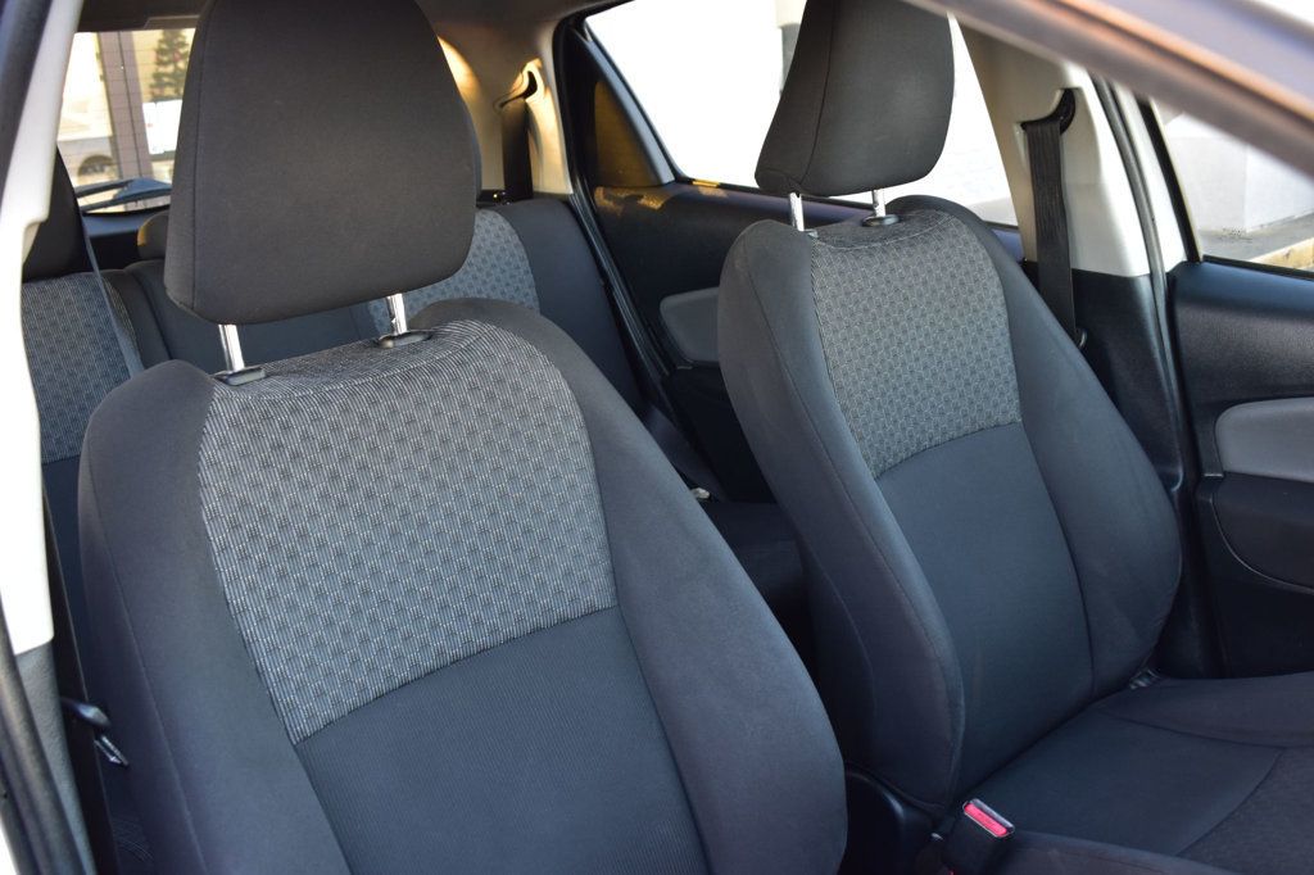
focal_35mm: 38
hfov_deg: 51.3
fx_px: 1368
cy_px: 438
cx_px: 657
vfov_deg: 35.5
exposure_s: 1/15
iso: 400
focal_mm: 25
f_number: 6.3
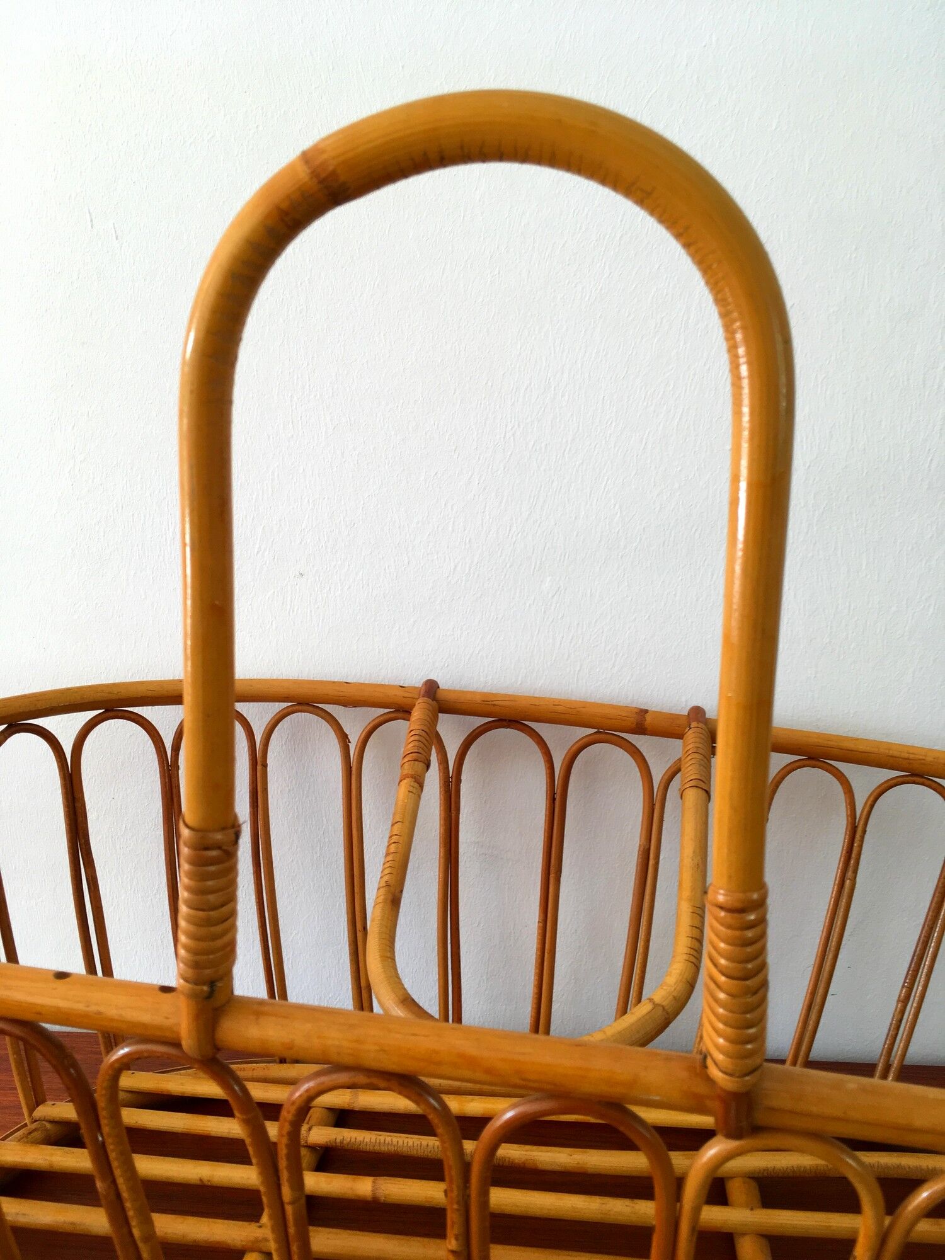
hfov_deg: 48.2
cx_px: 472
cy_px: 630
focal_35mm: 29
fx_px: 1056
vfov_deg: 61.7
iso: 25
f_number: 2.2
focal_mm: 4.15
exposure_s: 1/50
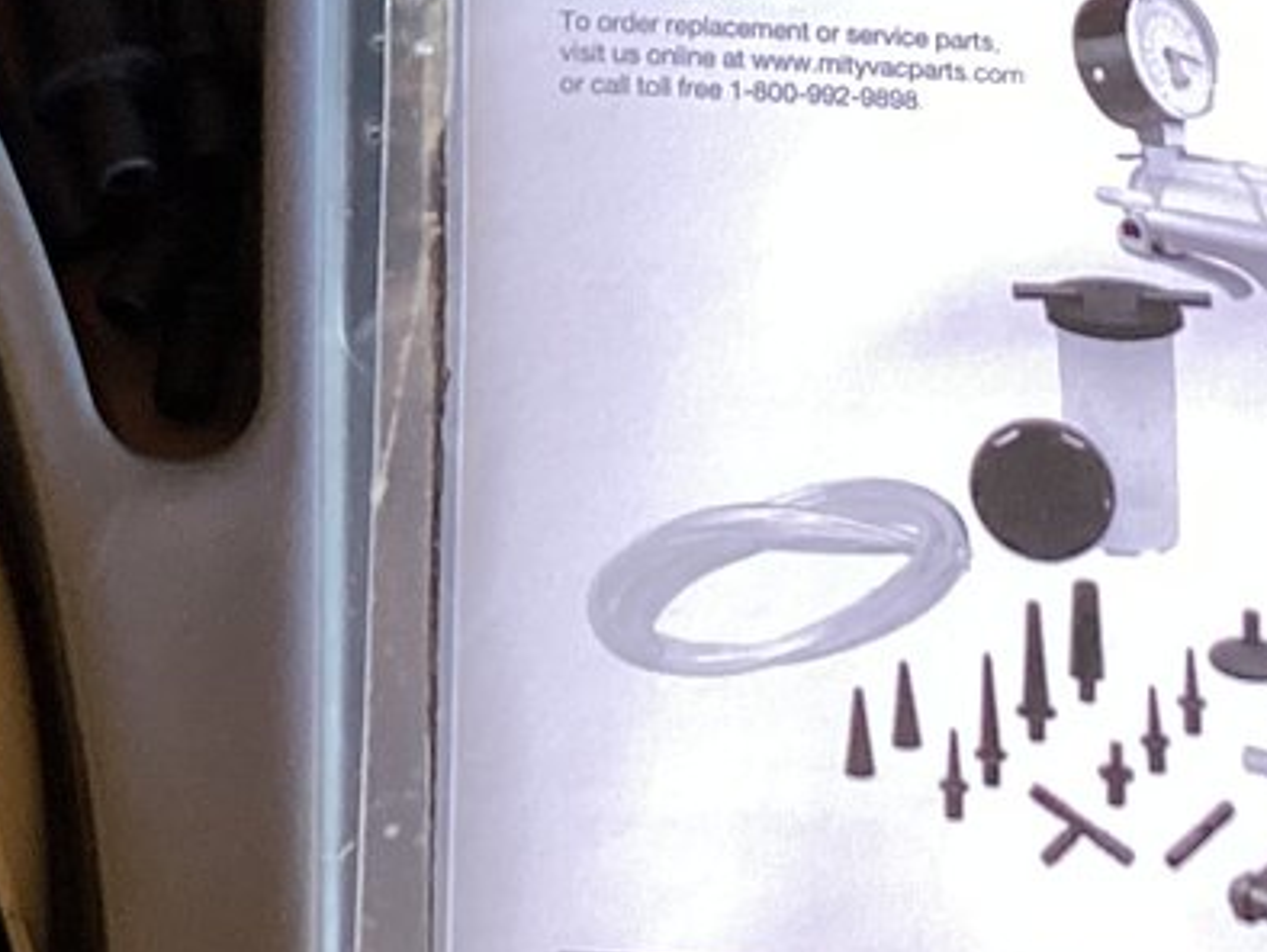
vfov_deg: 12.2
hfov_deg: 16.3
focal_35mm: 119
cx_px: 121
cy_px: -227
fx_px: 4358
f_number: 2.4
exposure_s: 1/50
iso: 160
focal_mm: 3.3
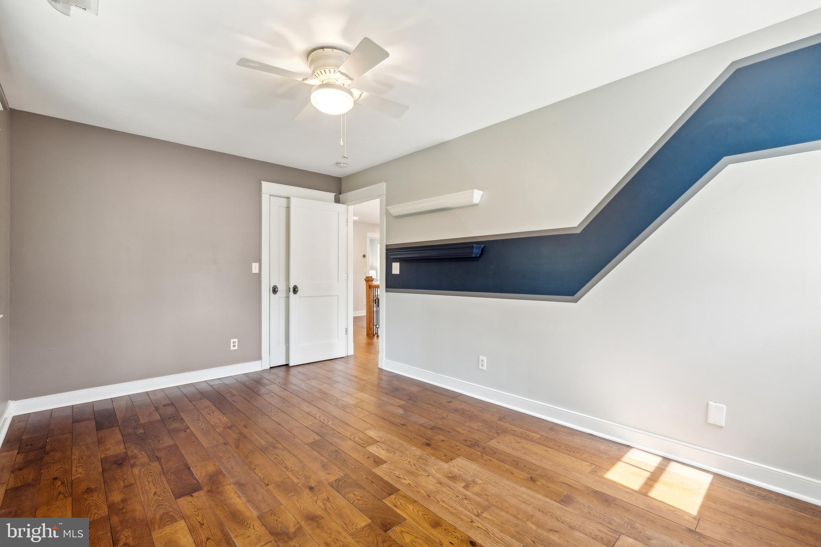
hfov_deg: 96.7
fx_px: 365
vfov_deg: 73.7
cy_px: 274
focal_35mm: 16
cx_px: 410
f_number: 8
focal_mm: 16
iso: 400
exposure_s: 1/6
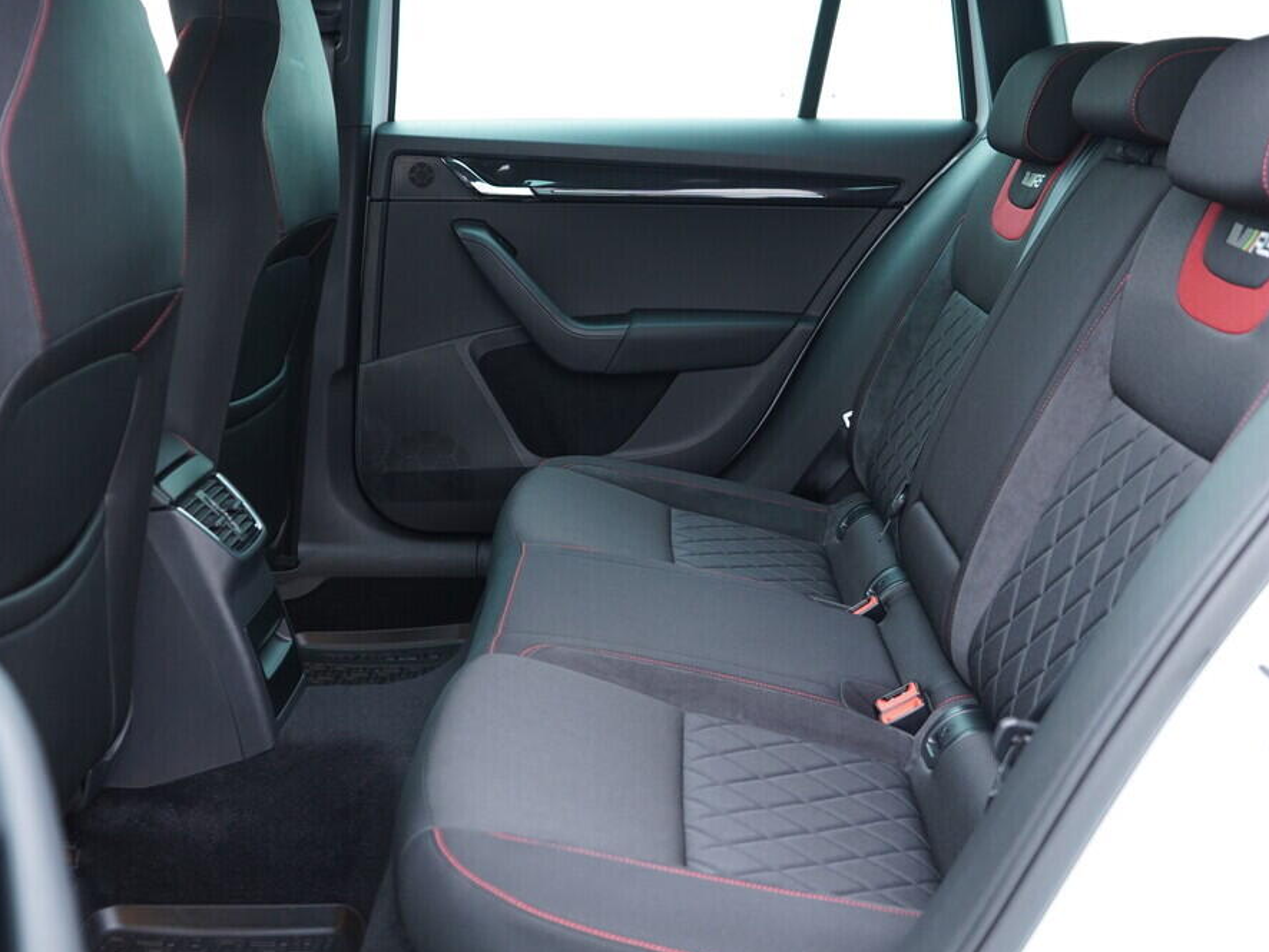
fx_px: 1467
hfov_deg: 46.7
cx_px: 699
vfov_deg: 36.0
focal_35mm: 40
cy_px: 485
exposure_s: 1/40
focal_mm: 24
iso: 500
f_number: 2.8
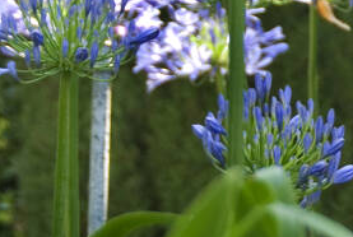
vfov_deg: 4.5
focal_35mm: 304
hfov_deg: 6.7
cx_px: 537
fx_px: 2986
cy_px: 14
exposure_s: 1/45
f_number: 4.8
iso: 100
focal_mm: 55
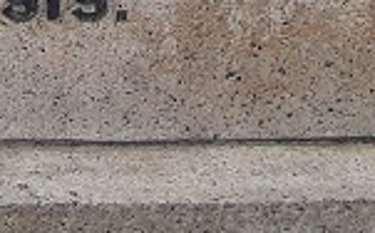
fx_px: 1051
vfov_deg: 11.7
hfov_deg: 18.9
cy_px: -191
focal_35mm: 103
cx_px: -97
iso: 40
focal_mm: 1.87
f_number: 2.4
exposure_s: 1/700
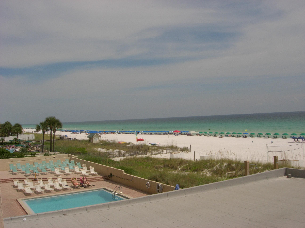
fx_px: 335
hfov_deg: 49.0
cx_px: 152
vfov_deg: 37.7
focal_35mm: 38
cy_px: 114
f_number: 4.8
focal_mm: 7.8
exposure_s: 1/2048
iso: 79
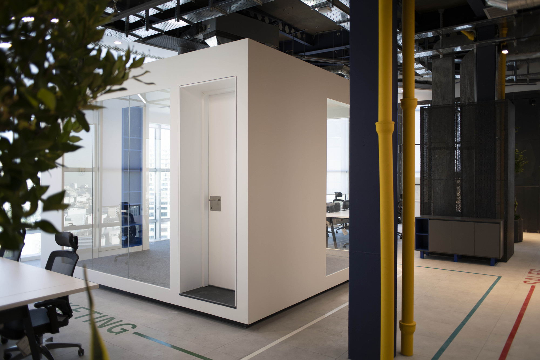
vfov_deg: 46.4
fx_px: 420
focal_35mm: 28
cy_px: 180
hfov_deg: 65.5
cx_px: 270
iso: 100
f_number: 2.8
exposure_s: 1/60
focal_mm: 28
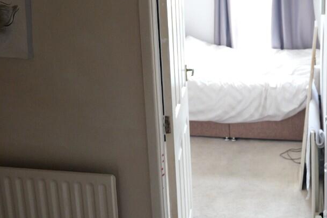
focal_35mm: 37
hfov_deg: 49.6
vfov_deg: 34.6
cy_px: 37
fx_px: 336
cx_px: 249
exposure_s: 1/25
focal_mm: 22
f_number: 3.6
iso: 6400
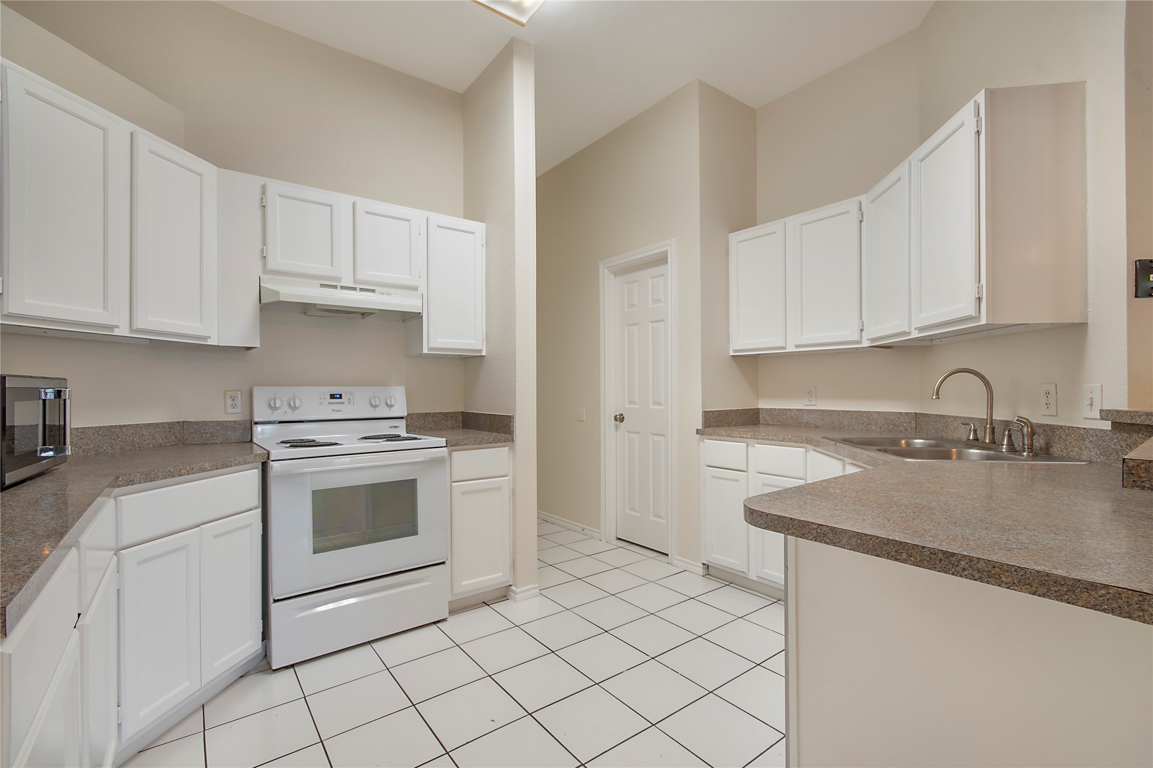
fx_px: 480
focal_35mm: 15
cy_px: 384
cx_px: 576
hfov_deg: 100.4
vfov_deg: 77.3
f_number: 11
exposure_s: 1/5
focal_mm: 10
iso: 100
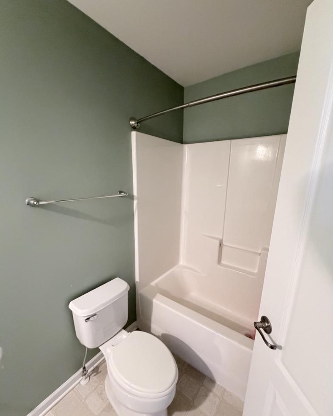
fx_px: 185
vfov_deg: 96.7
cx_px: 162
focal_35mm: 15
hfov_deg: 84.0
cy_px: 221
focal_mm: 2.22
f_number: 2.2
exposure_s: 1/60
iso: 1000
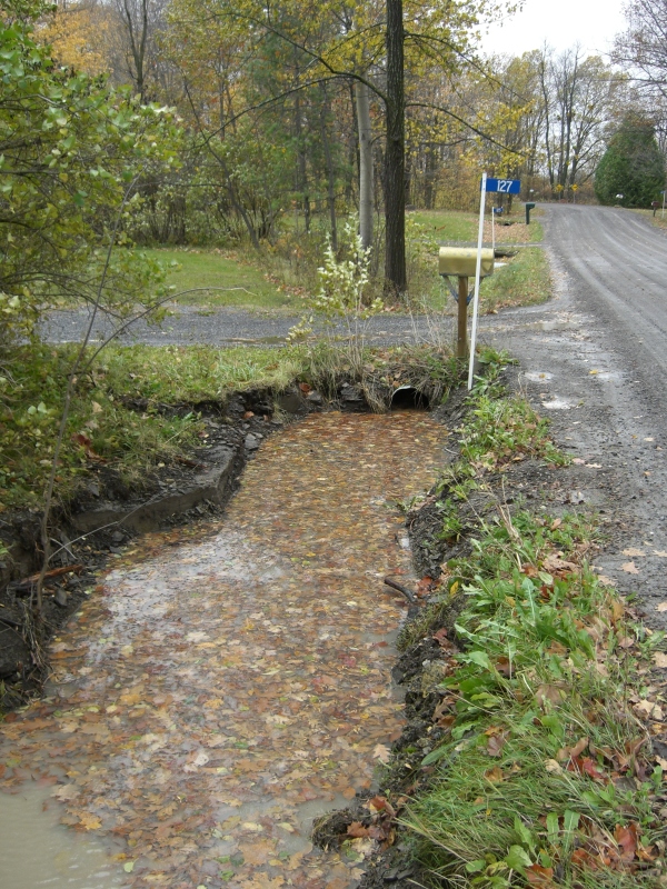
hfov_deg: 37.7
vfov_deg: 49.0
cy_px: 444
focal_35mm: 38
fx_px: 976
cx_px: 334
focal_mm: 7.9
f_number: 2.8
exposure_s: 1/125
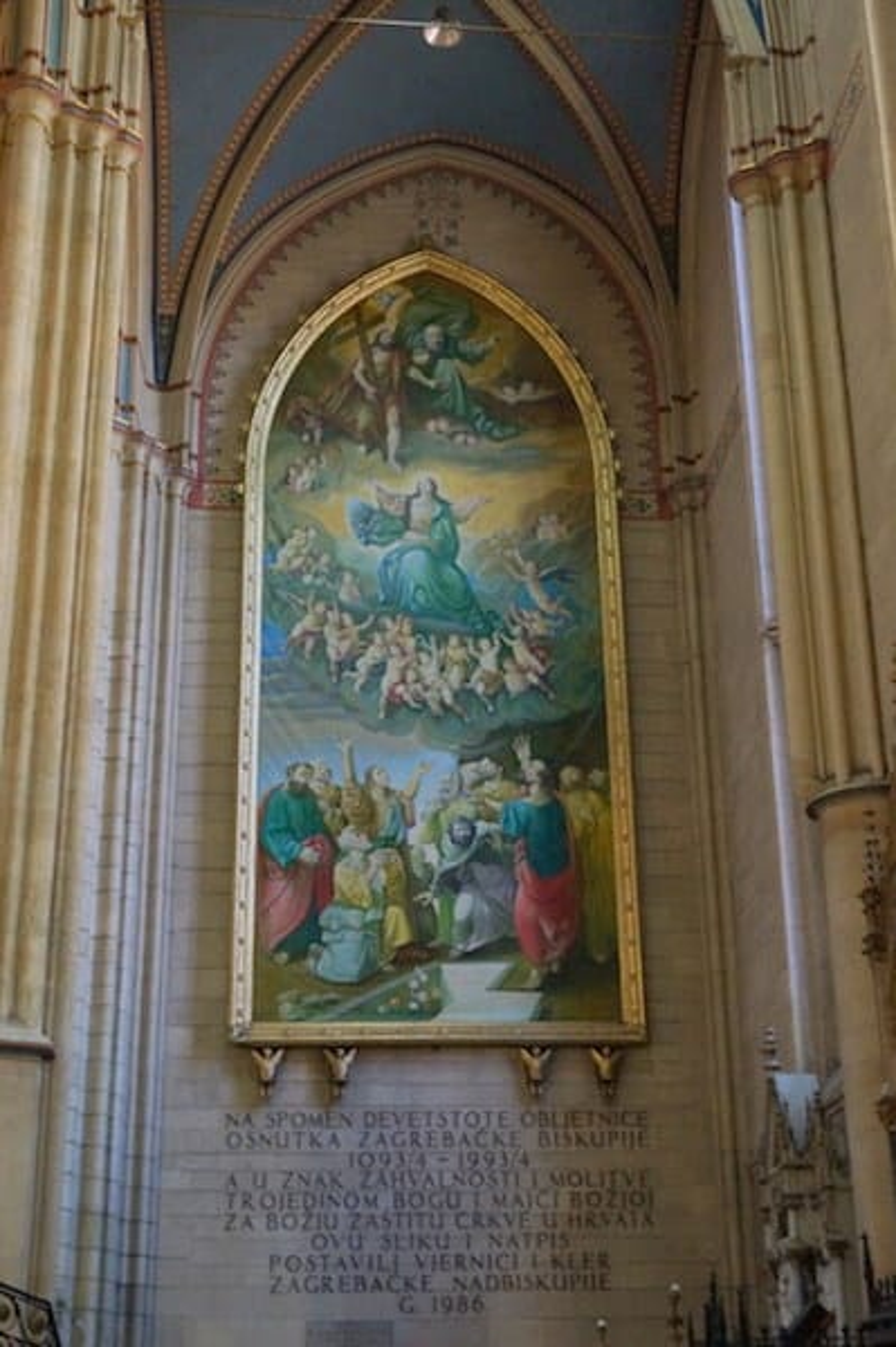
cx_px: 448
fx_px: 1851
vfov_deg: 40.0
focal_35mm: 50
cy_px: 674
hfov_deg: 27.2
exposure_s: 1/30
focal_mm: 33
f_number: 5
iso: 3200
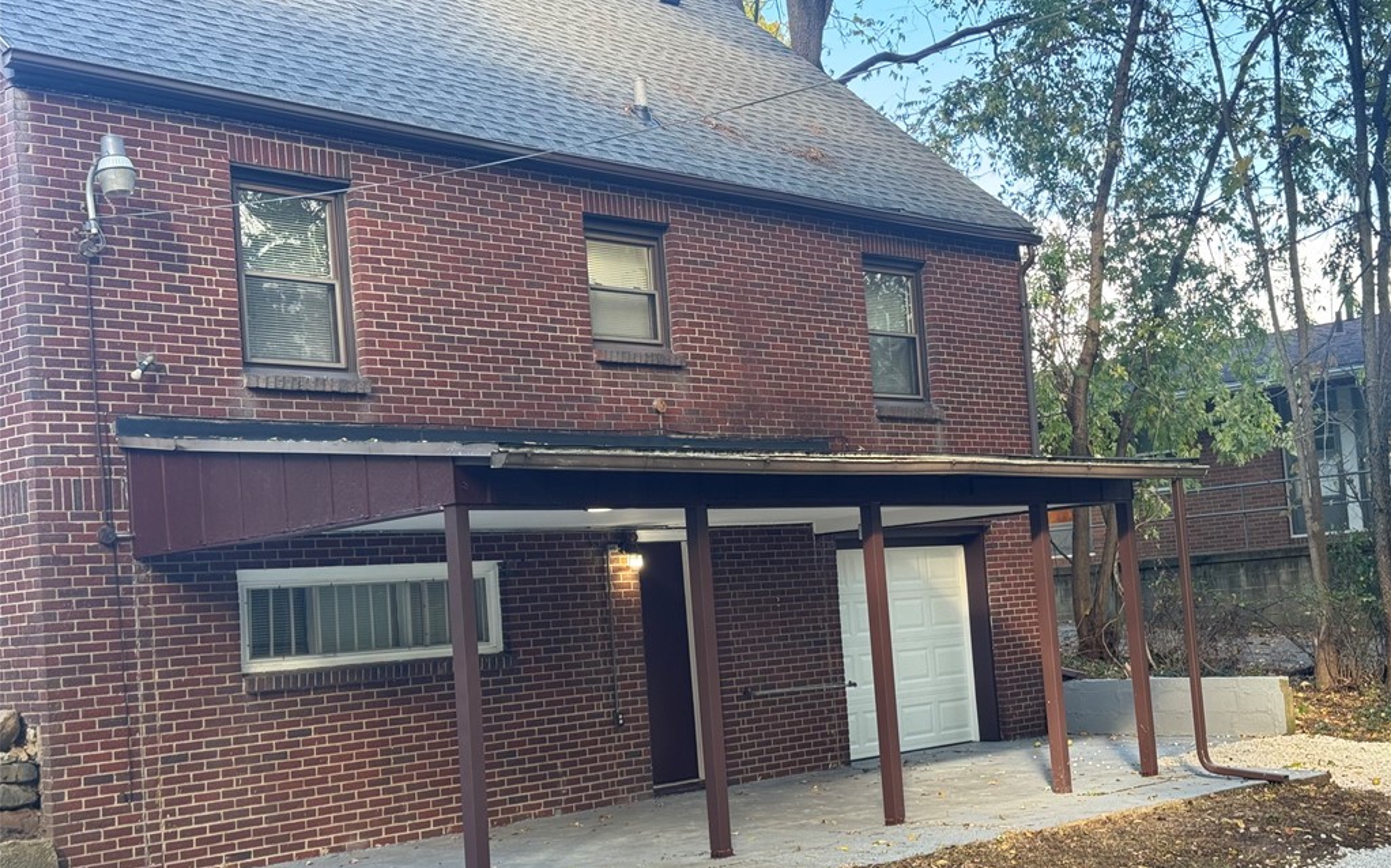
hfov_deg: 39.6
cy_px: 479
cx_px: 696
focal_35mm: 51
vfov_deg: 25.3
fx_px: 1933
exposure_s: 1/173
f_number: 1.78
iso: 64
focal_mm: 6.76
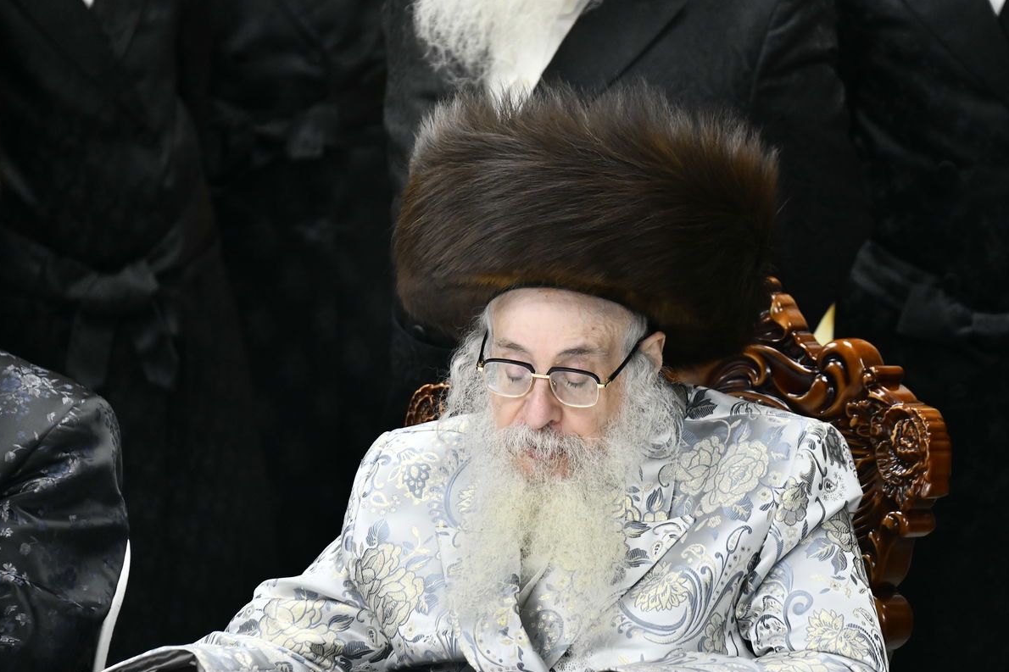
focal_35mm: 200
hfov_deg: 10.3
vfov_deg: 6.9
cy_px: 394
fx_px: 5604
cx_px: 547
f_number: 5.6
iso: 1600
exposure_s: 1/250
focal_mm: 170
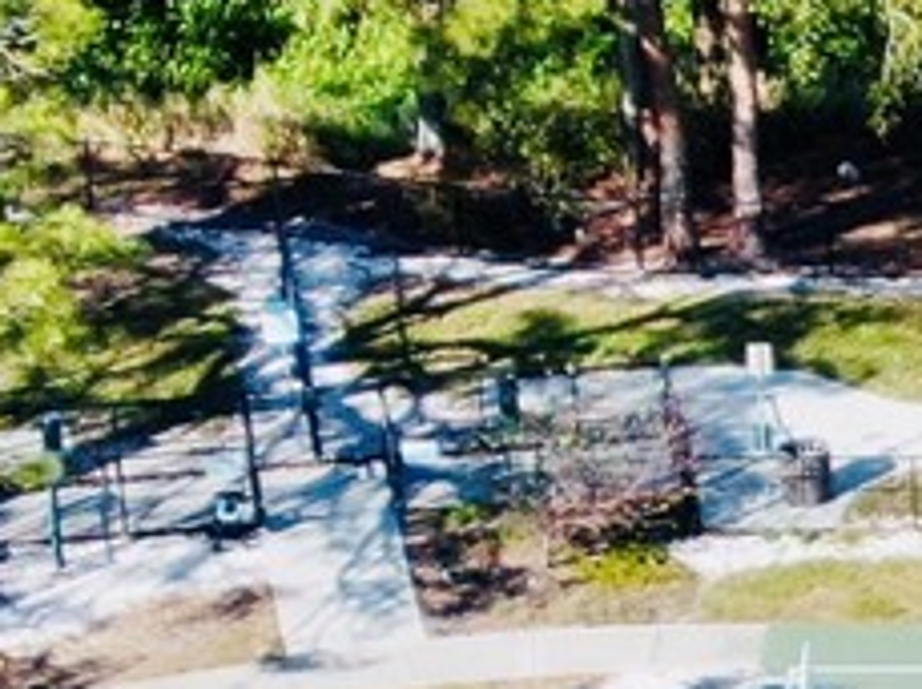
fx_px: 8935
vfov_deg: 4.4
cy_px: 737
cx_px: 1731
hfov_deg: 5.8
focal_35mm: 336
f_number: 3.8
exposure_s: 1/400
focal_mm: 8.6
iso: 100
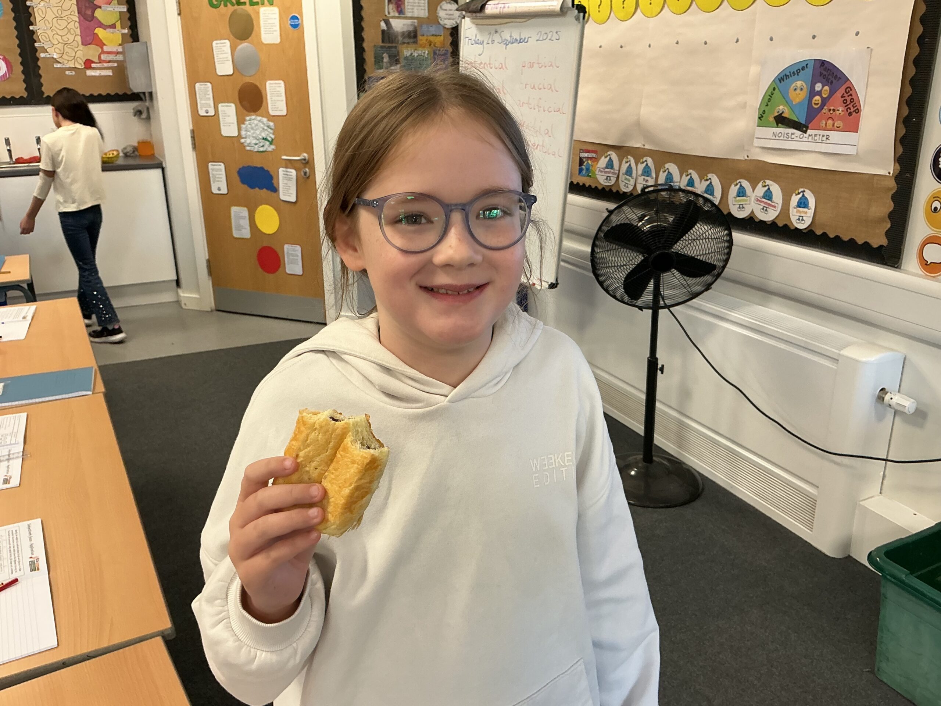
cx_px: 470
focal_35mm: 29
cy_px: 353
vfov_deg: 48.2
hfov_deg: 61.7
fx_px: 788
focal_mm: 3
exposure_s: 1/60
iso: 80
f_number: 1.8
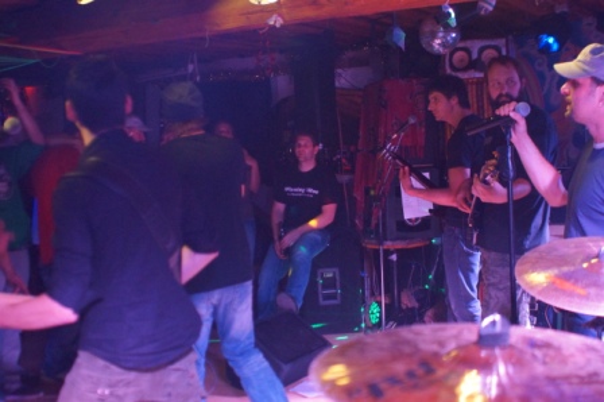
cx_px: 302
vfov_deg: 31.8
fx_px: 704
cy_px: 201
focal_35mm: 42
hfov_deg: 46.4
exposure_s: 1/50
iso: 3200
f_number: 3.5
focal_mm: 28
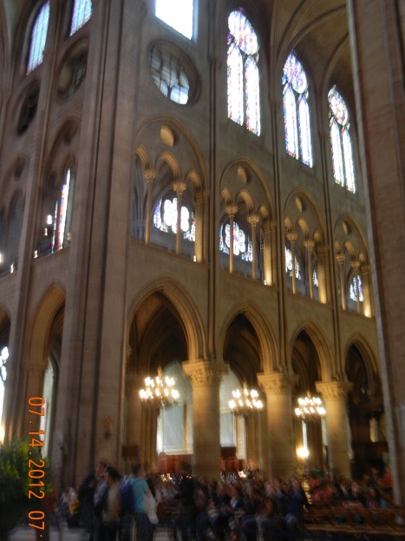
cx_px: 234
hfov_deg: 38.6
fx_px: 577
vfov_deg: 50.1
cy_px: 268
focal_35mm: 37
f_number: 3.5
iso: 200
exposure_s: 1/2
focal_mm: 5.4
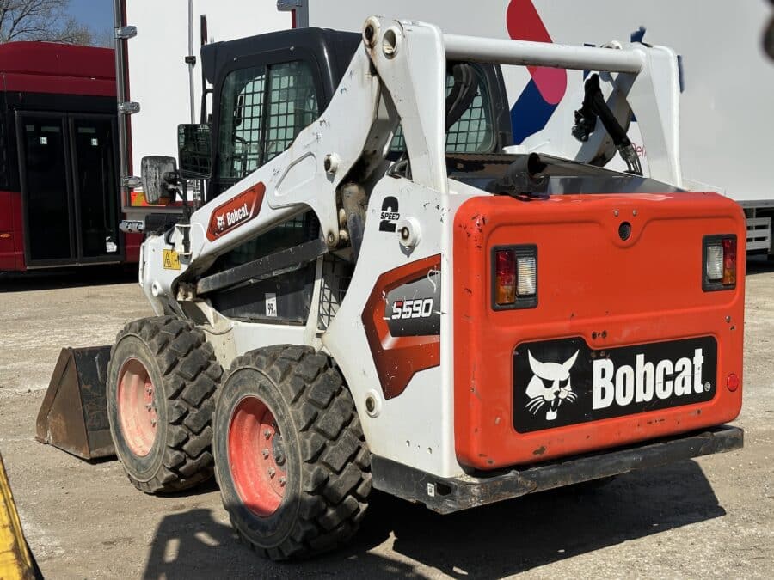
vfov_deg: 30.3
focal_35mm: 48
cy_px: 290
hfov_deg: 39.7
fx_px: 1073
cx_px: 387
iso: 64
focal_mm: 6.86
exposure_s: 1/9804
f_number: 1.78
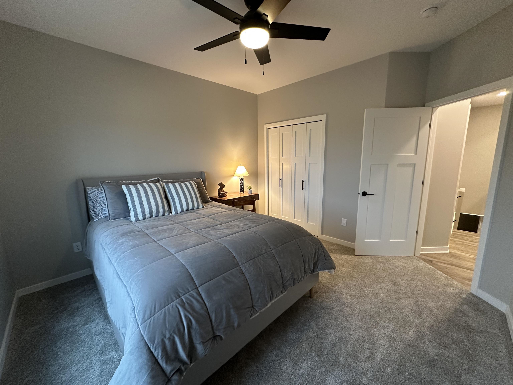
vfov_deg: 85.7
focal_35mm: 14
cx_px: 256
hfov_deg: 102.1
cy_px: 192
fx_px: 207
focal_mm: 2.22
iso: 250
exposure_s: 1/60
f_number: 2.2
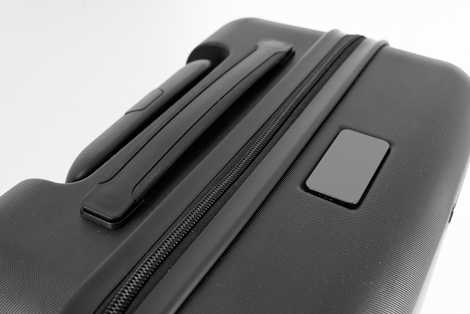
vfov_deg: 32.6
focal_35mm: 41
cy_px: 157
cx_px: 235
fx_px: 535
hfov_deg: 47.4
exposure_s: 1/125
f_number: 9
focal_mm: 41
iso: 100
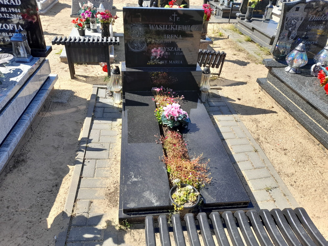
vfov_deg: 54.9
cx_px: 164
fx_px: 237
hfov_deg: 69.4
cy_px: 123
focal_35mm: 25
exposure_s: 1/389
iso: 20
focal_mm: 4.6
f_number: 2
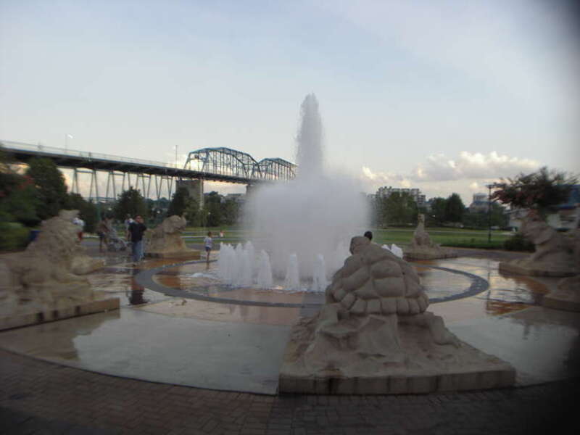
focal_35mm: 38
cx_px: 290
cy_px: 218
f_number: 2.7
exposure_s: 1/200
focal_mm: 6.2
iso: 64
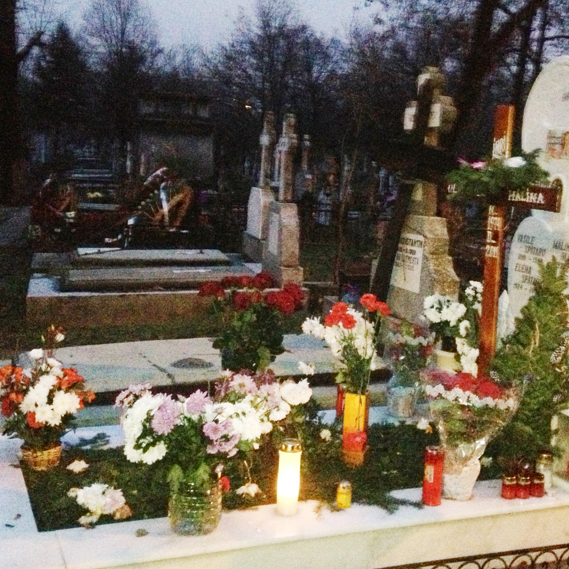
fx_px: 948
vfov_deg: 33.4
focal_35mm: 51
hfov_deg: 33.3
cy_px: 276
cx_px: 330
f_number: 2.4
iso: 800
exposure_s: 1/17
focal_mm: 4.28
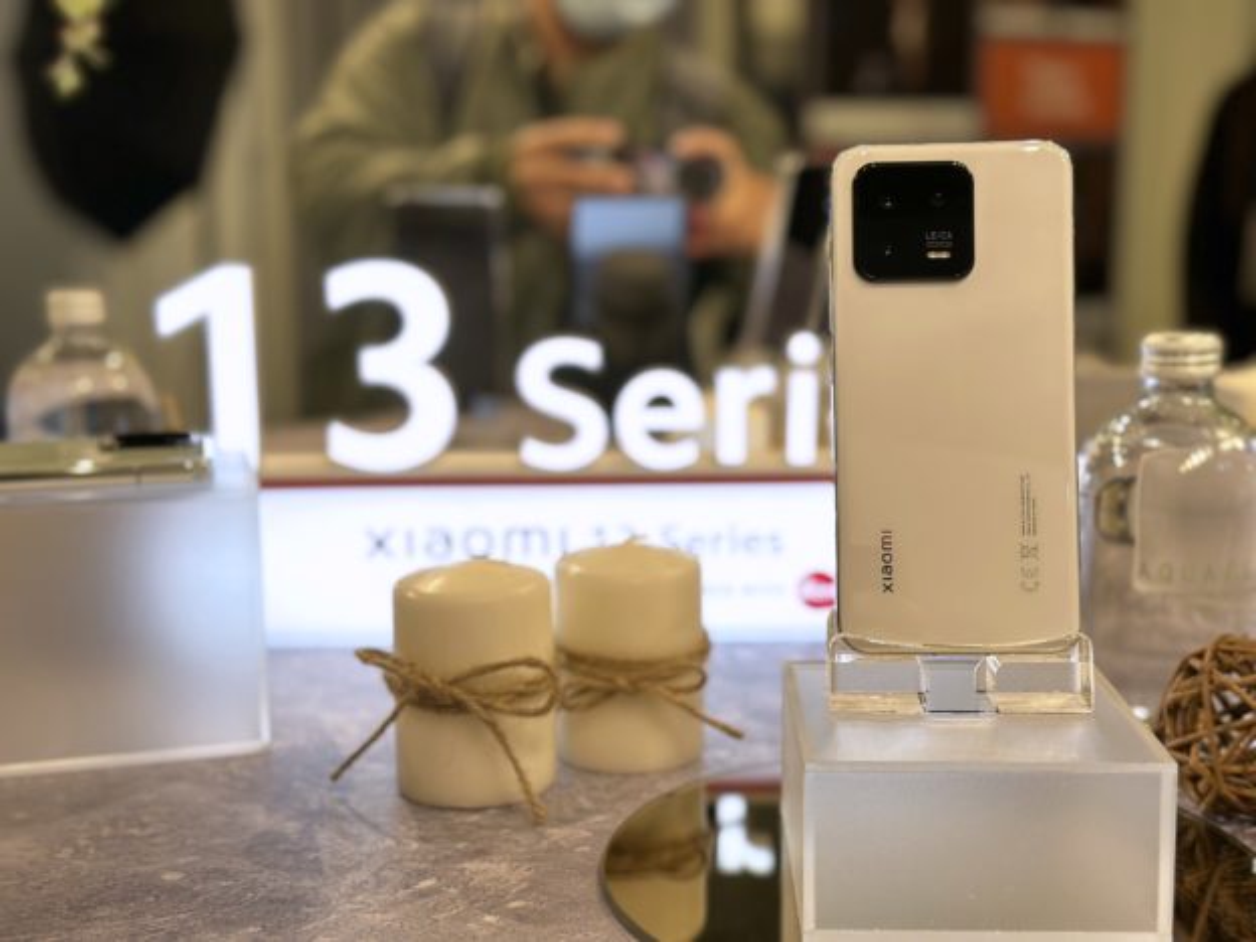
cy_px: 471
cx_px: 628
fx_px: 1742
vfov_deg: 30.3
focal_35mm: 48
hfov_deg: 39.7
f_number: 1.78
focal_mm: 6.86
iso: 80
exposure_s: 1/246
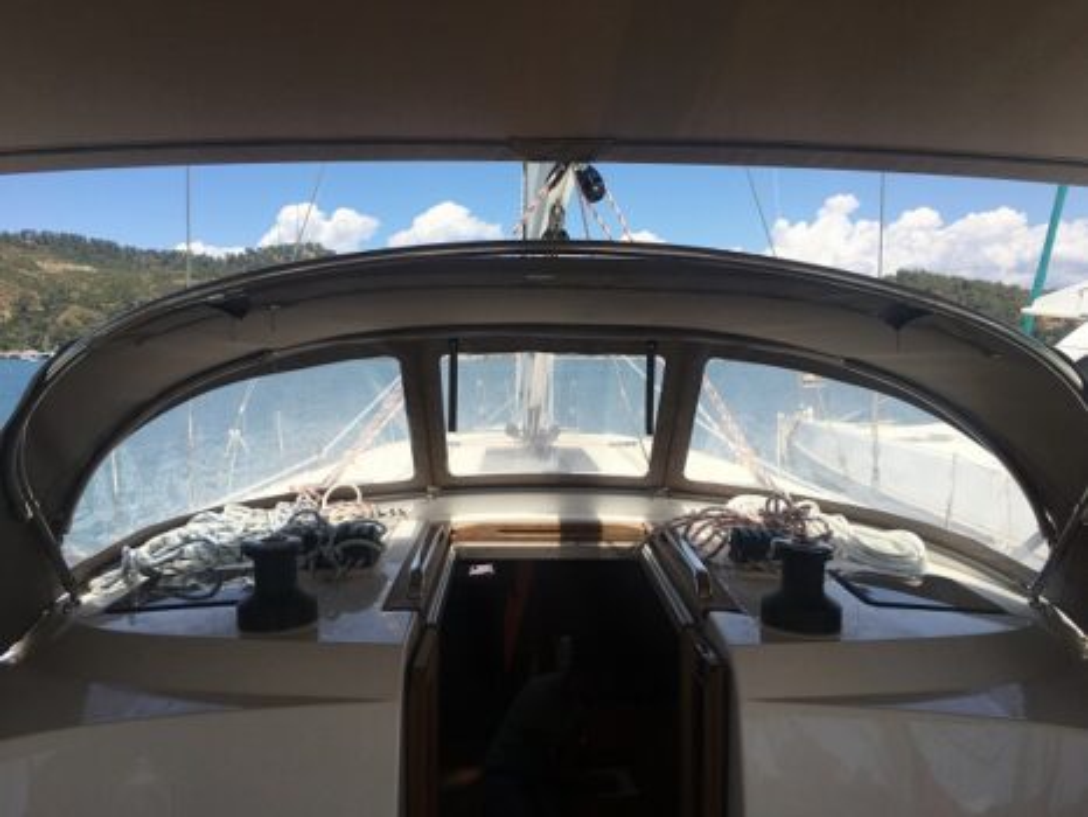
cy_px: 408
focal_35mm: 29
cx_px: 544
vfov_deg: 48.3
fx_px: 912
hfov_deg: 61.6
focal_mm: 4.15
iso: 25
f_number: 2.2
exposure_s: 1/2079
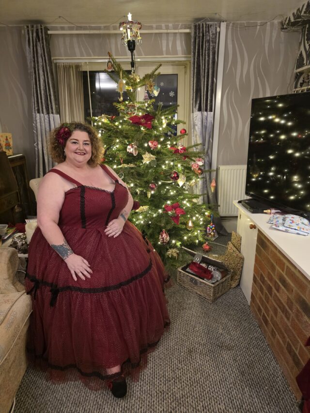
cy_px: 206
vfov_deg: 73.9
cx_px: 155
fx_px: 275
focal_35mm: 23
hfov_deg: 58.9
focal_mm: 6.3
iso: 800
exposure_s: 1/31.8
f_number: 1.7
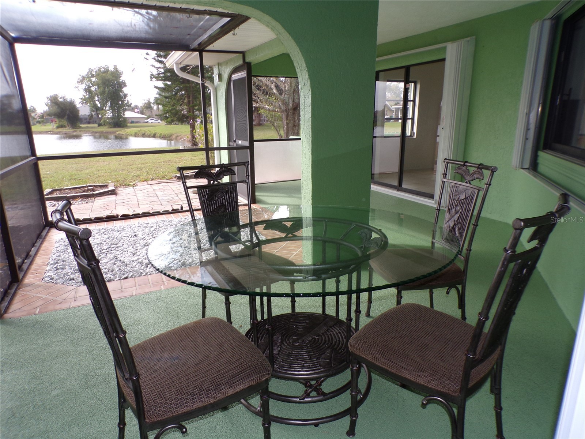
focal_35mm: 24
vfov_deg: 56.8
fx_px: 406
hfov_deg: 71.6
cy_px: 220
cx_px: 292
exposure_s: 1/140
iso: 80
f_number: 4.3
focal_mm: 4.3
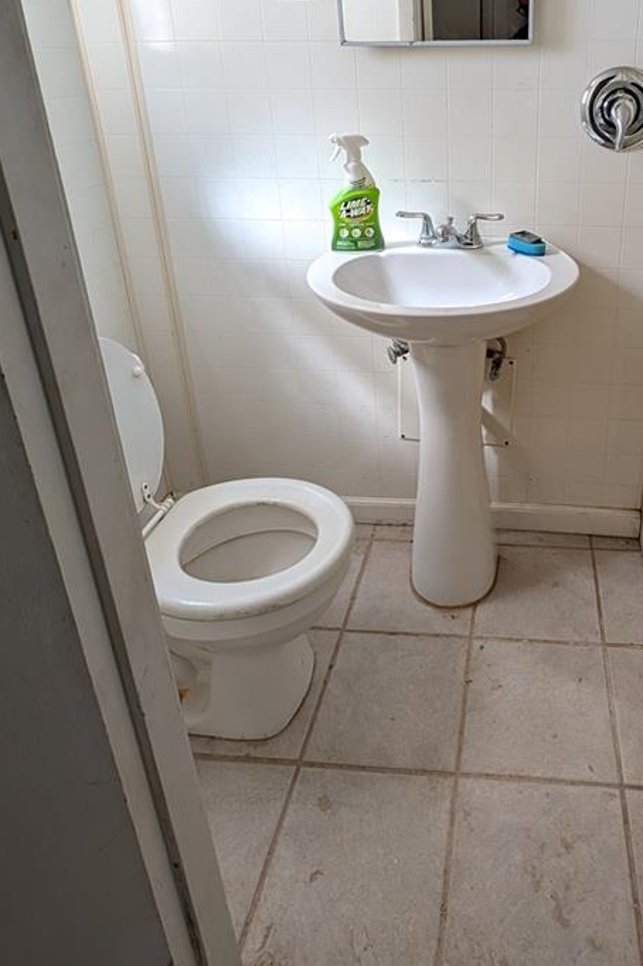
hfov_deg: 54.6
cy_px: 279
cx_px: 478
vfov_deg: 74.7
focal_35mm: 22
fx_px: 590
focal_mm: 2.02
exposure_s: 1/65.2
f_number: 1.7
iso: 99
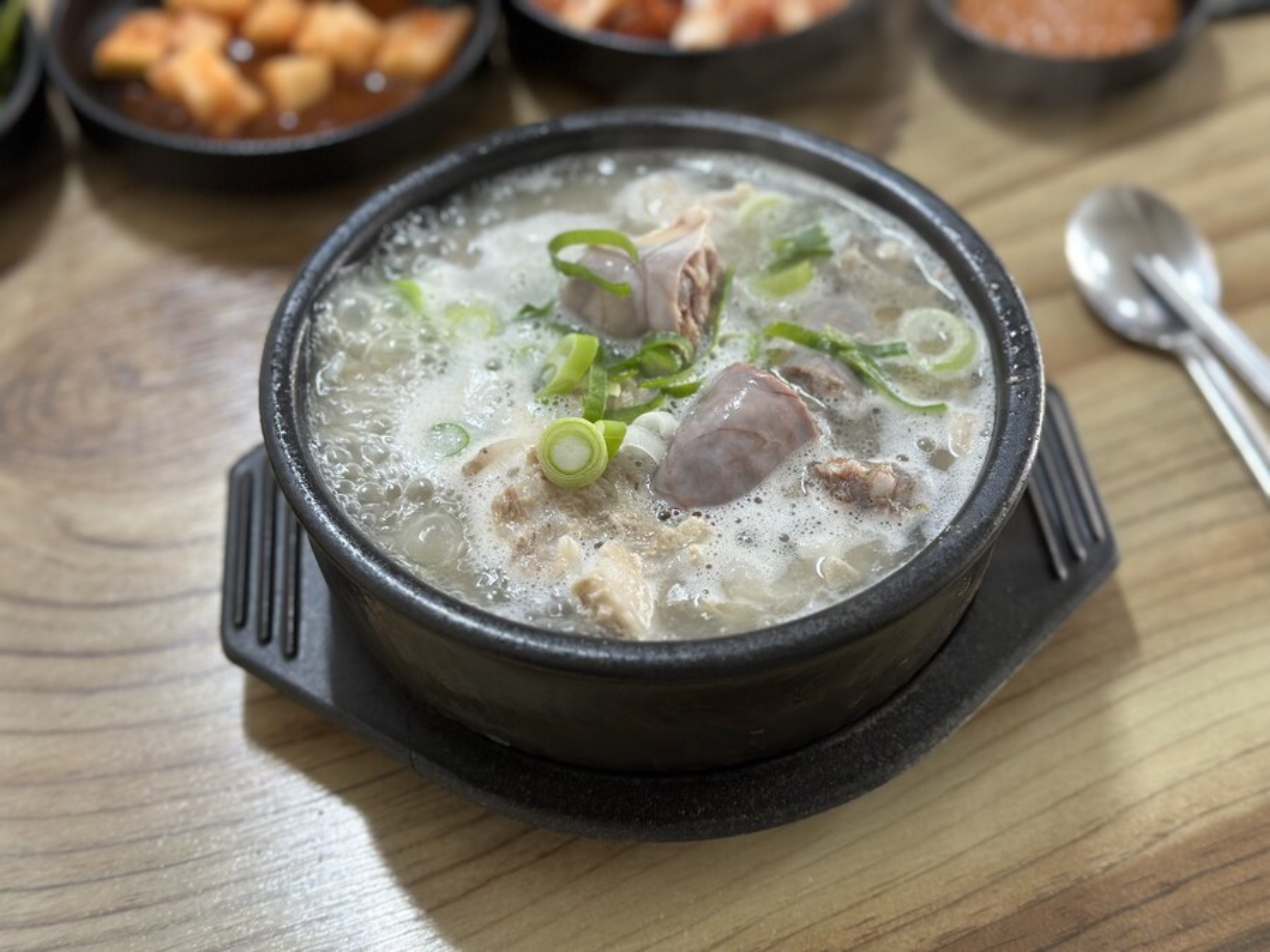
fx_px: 1761
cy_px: 476
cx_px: 635
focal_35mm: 48
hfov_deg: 39.7
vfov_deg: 30.3
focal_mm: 6.86
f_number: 1.78
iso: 100
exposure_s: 1/60
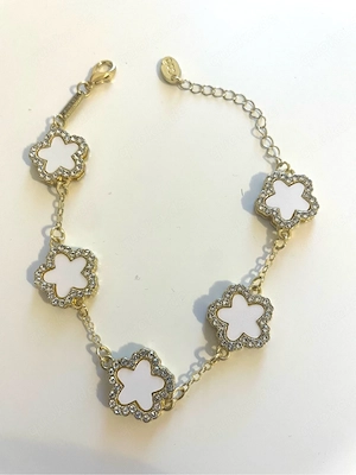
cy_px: 238
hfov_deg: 53.1
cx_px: 178
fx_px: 357
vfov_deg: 67.3
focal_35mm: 26
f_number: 1.6
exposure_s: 1/50
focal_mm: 4.2
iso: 200
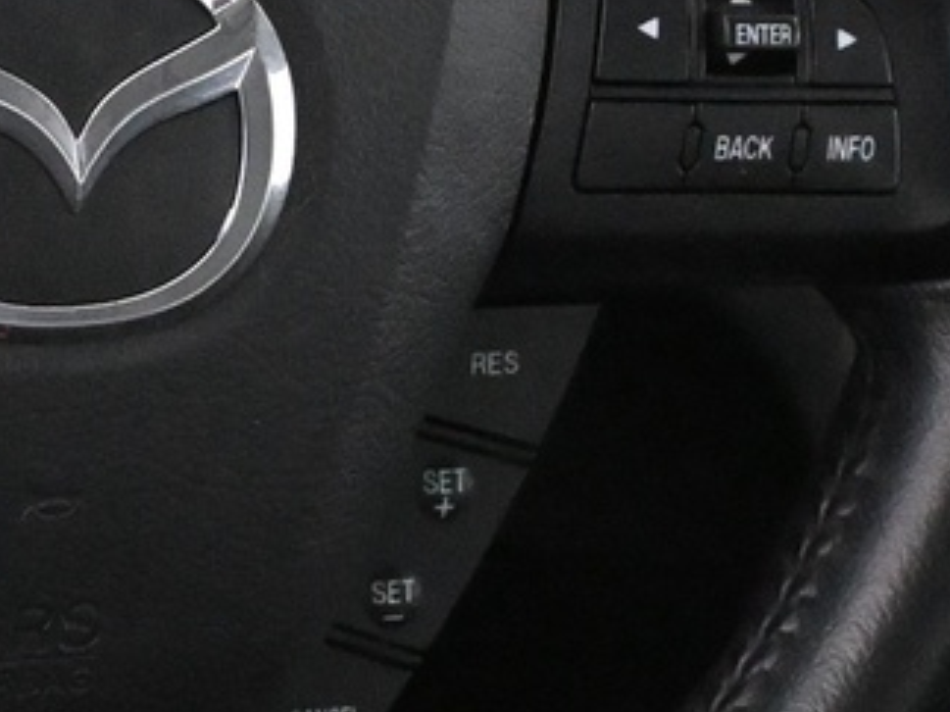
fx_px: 5953
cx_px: -103
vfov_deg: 6.8
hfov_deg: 9.0
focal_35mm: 217
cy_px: 41
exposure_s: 1/60
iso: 9000
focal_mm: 30
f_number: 4.8
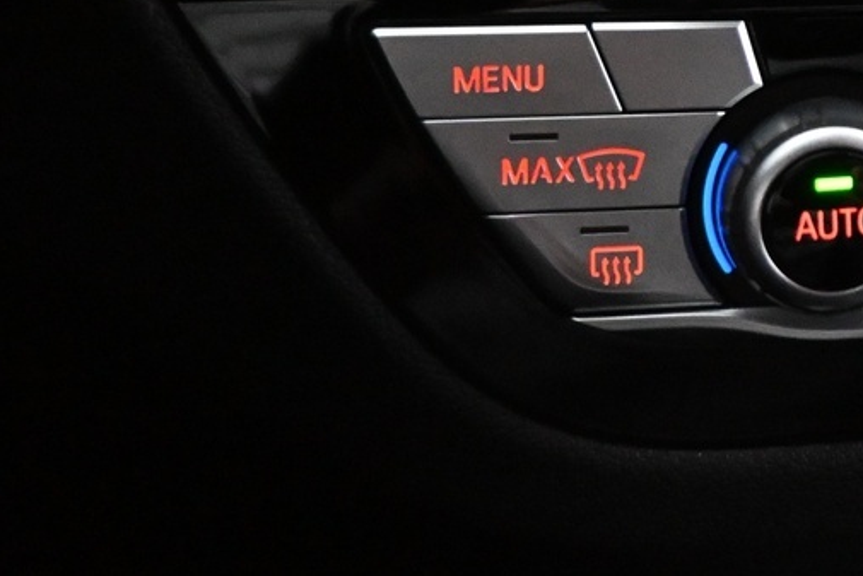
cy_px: -85
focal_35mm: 77
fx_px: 1846
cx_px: 1300
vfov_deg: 17.1
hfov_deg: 21.8
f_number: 3.5
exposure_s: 1/60
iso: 6400
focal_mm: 16
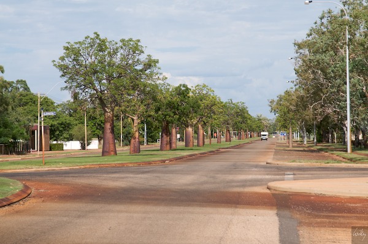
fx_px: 1301
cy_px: 122
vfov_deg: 10.7
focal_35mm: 128
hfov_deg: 16.1
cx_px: 184
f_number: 11
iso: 320
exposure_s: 1/500
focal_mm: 85
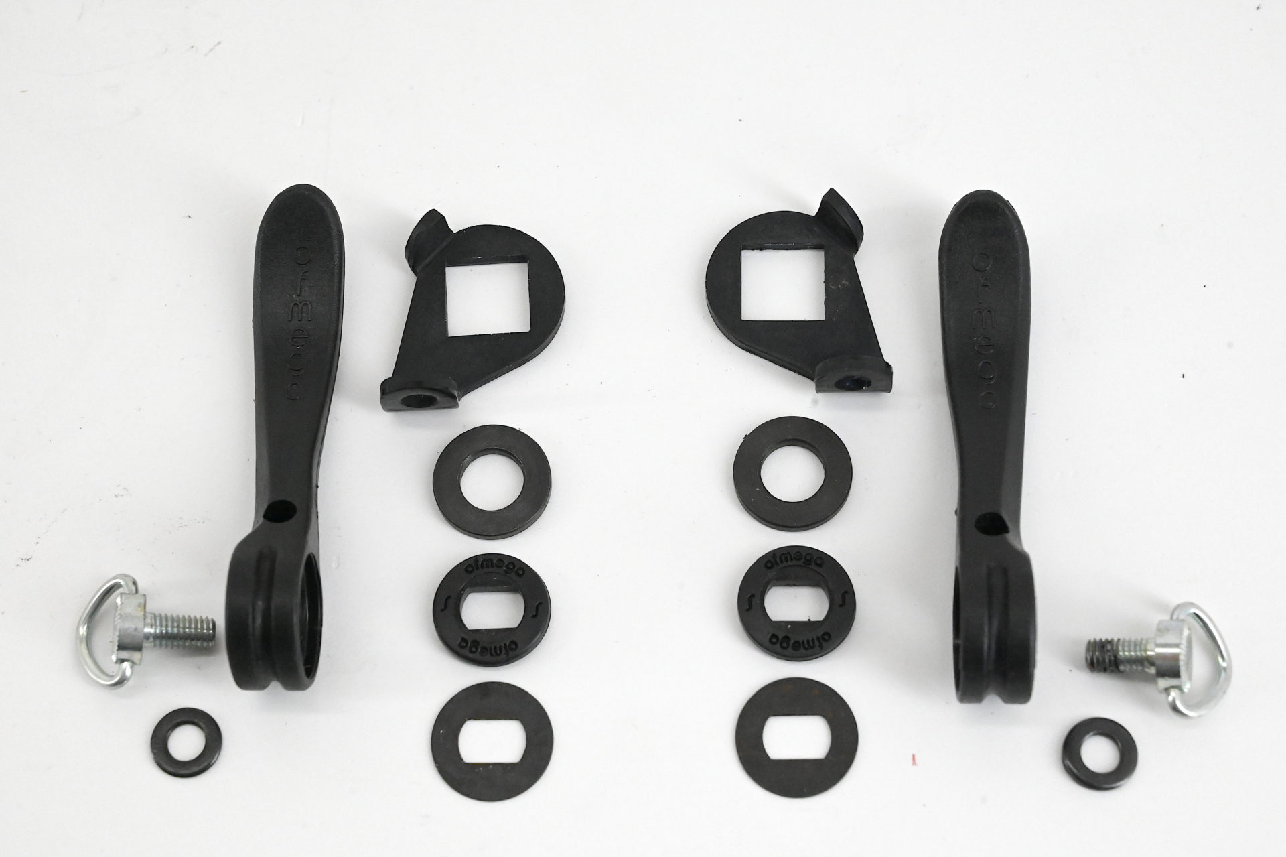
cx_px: 643
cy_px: 428
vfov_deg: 19.4
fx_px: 2500
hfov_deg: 28.9
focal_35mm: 70
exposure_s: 1/640
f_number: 13
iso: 10000
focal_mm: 70
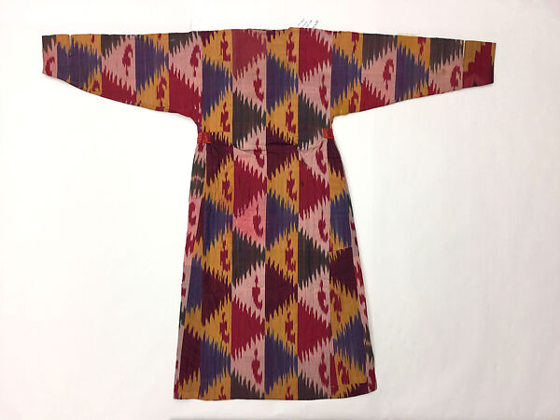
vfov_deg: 45.4
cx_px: 280
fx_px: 502
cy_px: 210
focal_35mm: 31
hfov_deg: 58.4
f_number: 2.4
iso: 32
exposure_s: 1/60
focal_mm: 3.3
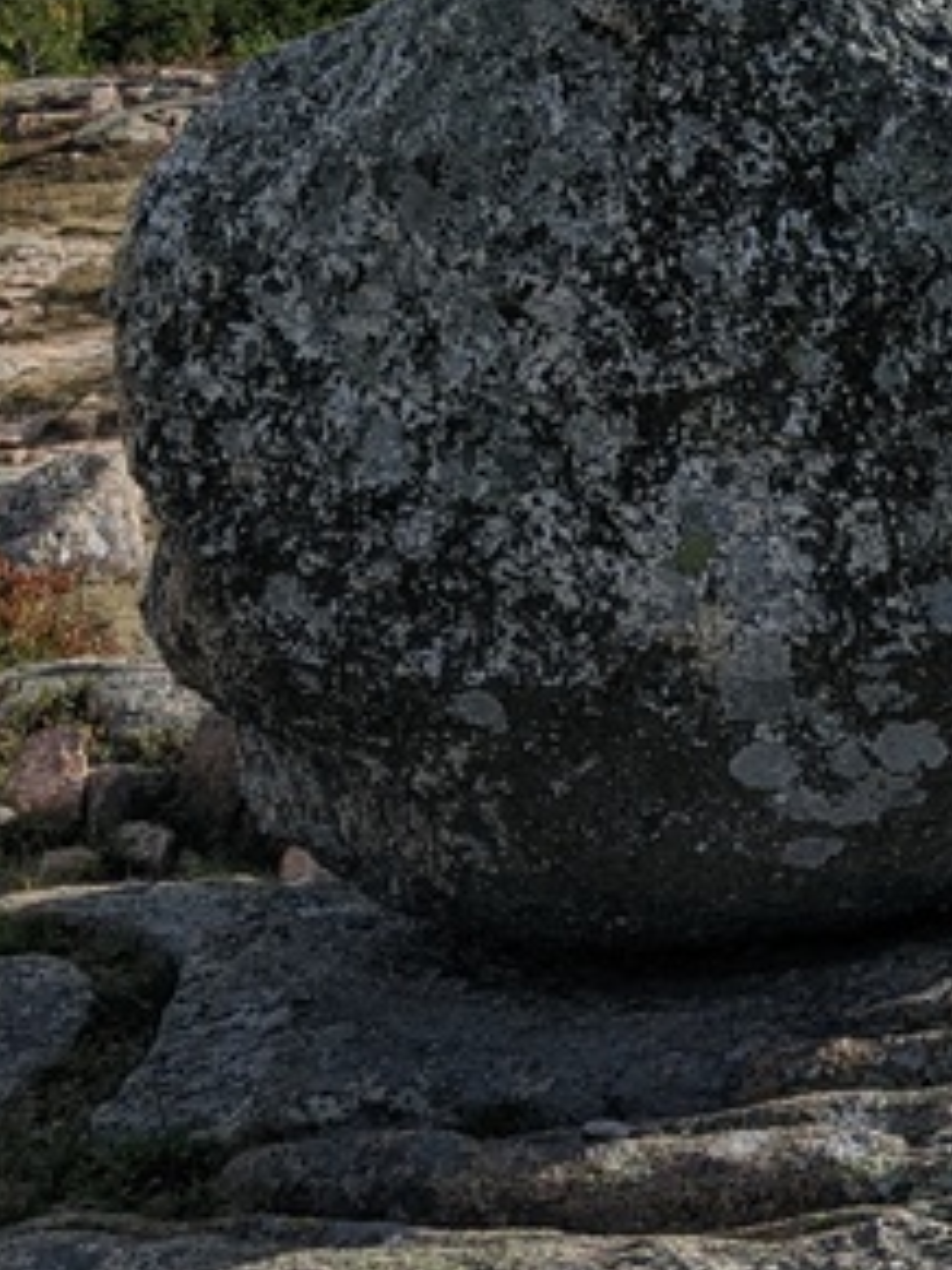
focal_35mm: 95
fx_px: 3486
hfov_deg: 15.4
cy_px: -402
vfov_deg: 19.1
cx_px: 817
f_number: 1.8
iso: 61
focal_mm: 4.44
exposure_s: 1/5882
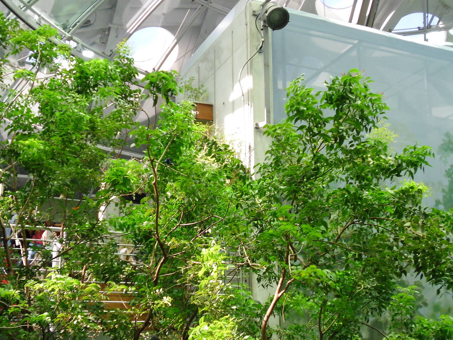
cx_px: 239
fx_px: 667
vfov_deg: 28.5
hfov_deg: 37.5
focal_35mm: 51
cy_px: 198
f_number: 3.9
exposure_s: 1/100
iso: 100
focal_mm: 6.9
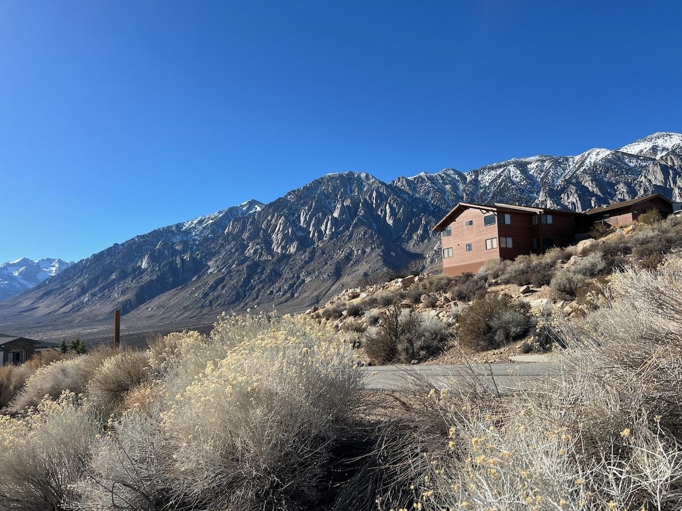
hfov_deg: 67.3
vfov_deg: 53.1
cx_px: 341
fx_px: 512
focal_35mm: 26
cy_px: 256
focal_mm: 5.7
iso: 50
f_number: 1.5
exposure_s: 1/4444
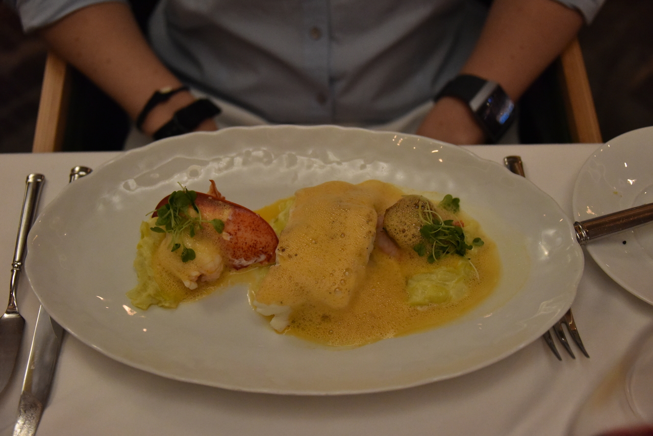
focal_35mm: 48
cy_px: 218
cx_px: 326
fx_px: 871
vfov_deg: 28.1
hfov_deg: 41.1
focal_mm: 48
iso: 5000
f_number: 4.2
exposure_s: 1/100
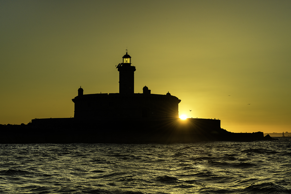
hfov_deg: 28.8
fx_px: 566
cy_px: 97
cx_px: 146
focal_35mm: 70
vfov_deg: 19.5
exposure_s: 1/640
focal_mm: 70
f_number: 11
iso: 400
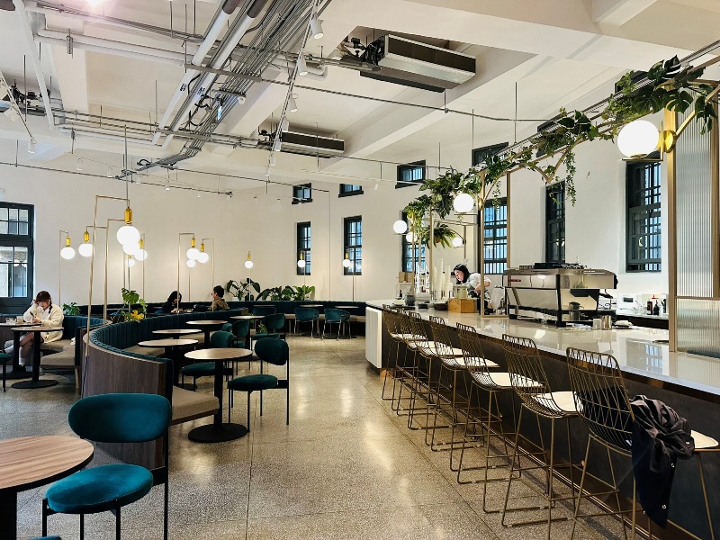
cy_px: 270
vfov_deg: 56.8
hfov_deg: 71.6
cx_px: 360
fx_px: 499
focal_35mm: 24
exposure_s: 1/60
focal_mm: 6.86
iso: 320
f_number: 1.78
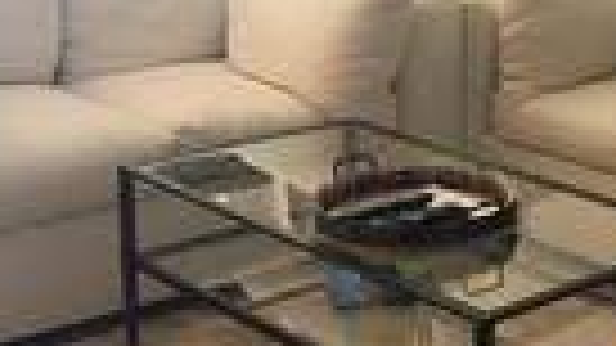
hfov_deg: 22.8
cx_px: 647
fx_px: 1453
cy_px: 13
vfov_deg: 13.4
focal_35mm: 89
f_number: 1.8
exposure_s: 1/24
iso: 32
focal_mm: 4
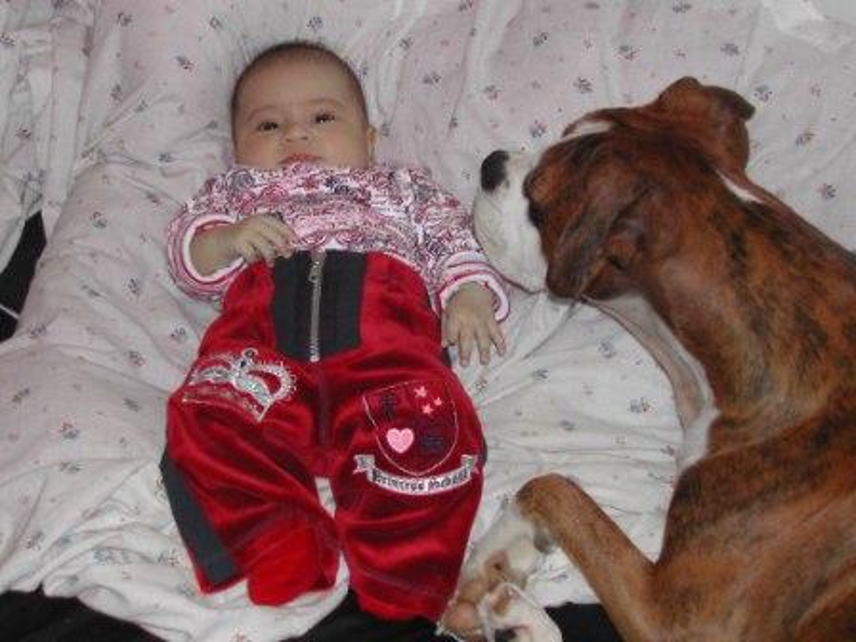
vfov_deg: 21.9
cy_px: 321
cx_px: 428
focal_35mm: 67
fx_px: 1657
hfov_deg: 29.0
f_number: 3.7
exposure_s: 1/60.1
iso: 100
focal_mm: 14.2
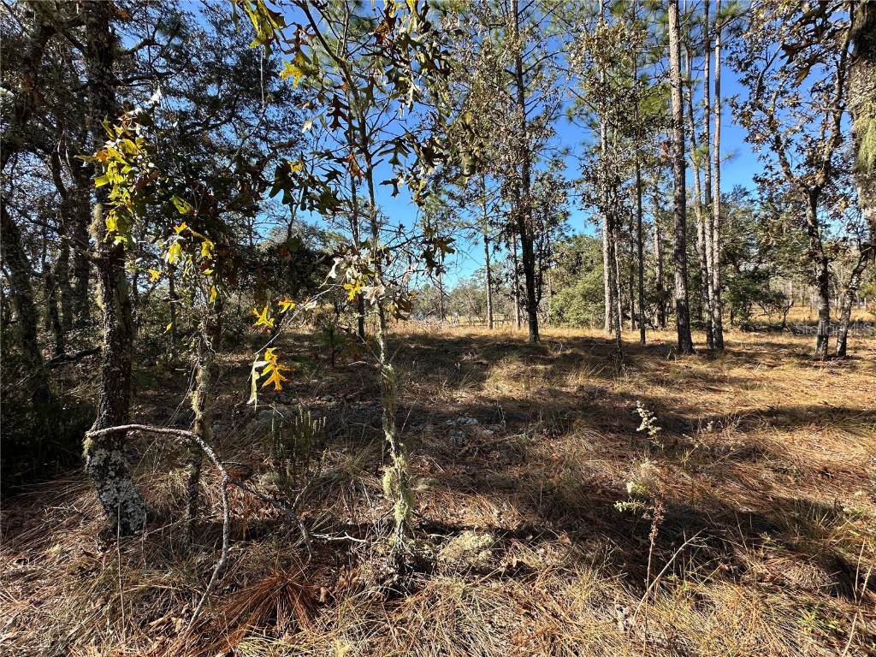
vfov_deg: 85.7
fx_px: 354
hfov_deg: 102.1
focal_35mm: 14
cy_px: 328
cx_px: 438
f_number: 2.2
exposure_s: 1/479
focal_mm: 2.22
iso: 40
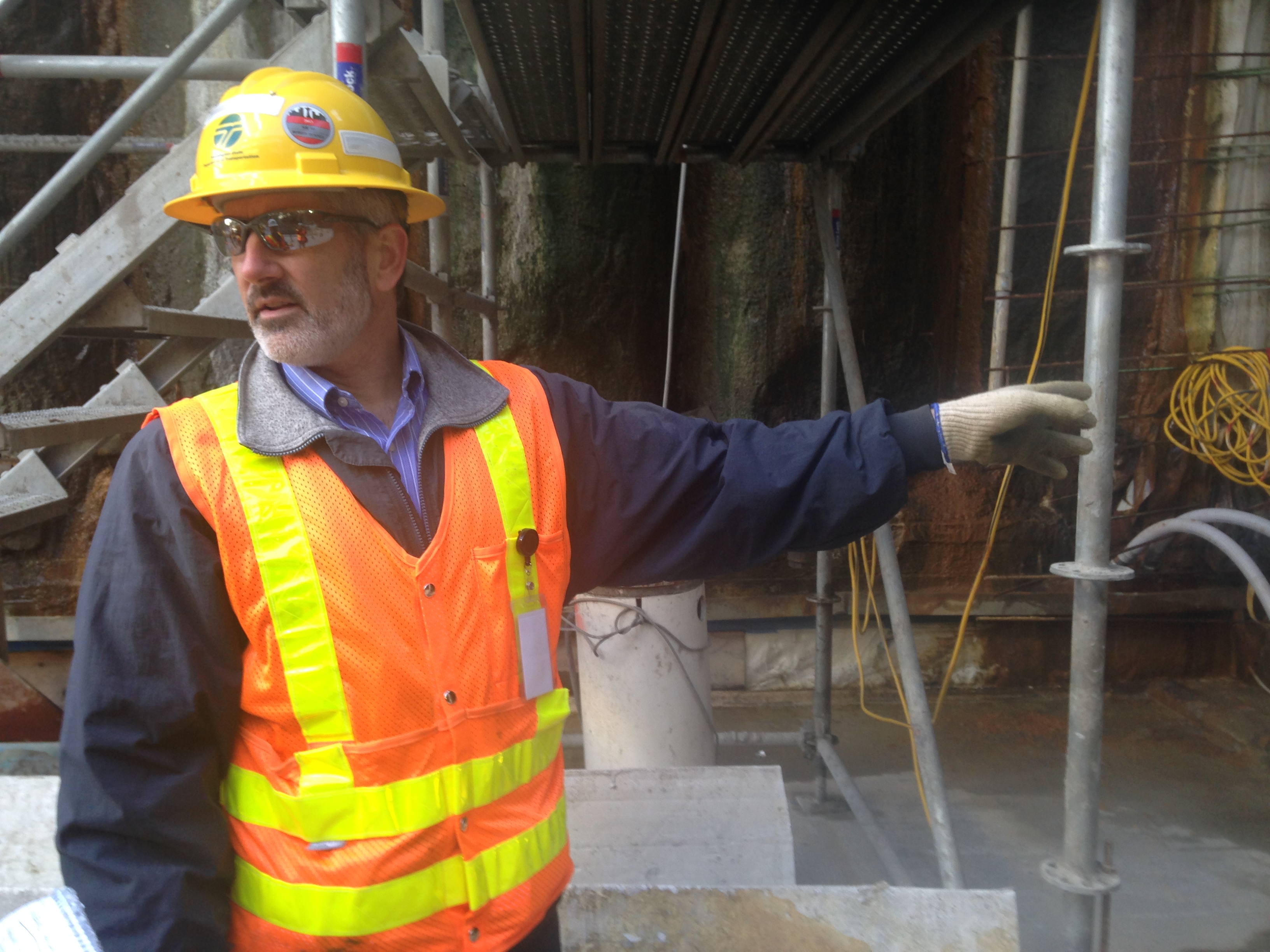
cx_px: 635
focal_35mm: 33
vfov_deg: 42.9
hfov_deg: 55.4
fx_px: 1211
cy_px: 476
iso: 50
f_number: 2.4
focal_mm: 4.12
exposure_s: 1/40
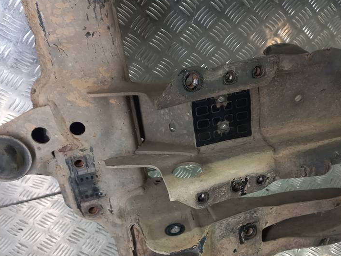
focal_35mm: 36
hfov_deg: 51.1
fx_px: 355
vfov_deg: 39.5
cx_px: 201
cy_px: 155
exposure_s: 1/50
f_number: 1.8
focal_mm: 4.6
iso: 100
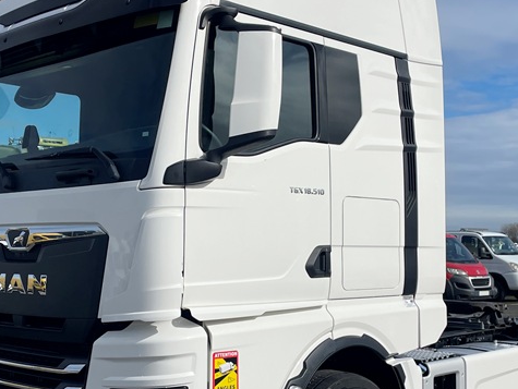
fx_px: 839
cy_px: 220
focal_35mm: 56
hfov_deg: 34.3
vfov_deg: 26.1
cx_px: 241
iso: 32
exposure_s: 1/9091
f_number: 1.6
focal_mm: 4.2
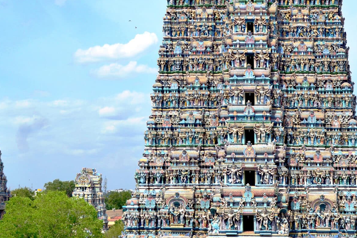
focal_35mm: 68
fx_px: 674
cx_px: 198
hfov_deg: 29.6
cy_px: 84
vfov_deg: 20.0
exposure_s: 1/1000
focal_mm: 26
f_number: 8
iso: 220
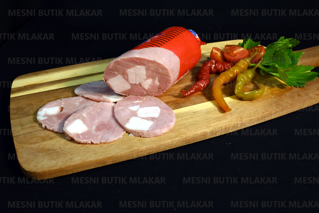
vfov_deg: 38.4
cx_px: 160
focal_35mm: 34
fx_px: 306
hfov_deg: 55.1
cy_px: 106
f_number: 9
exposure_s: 1/125
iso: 1600
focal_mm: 23
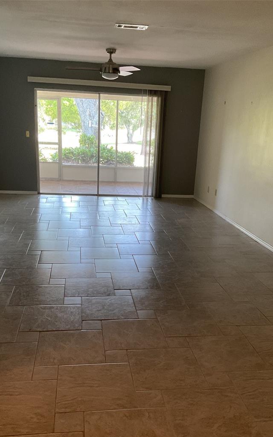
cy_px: 255
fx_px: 429
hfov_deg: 35.3
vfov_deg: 53.8
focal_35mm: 36
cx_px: 137
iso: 125
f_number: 1.8
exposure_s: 1/60
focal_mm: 3
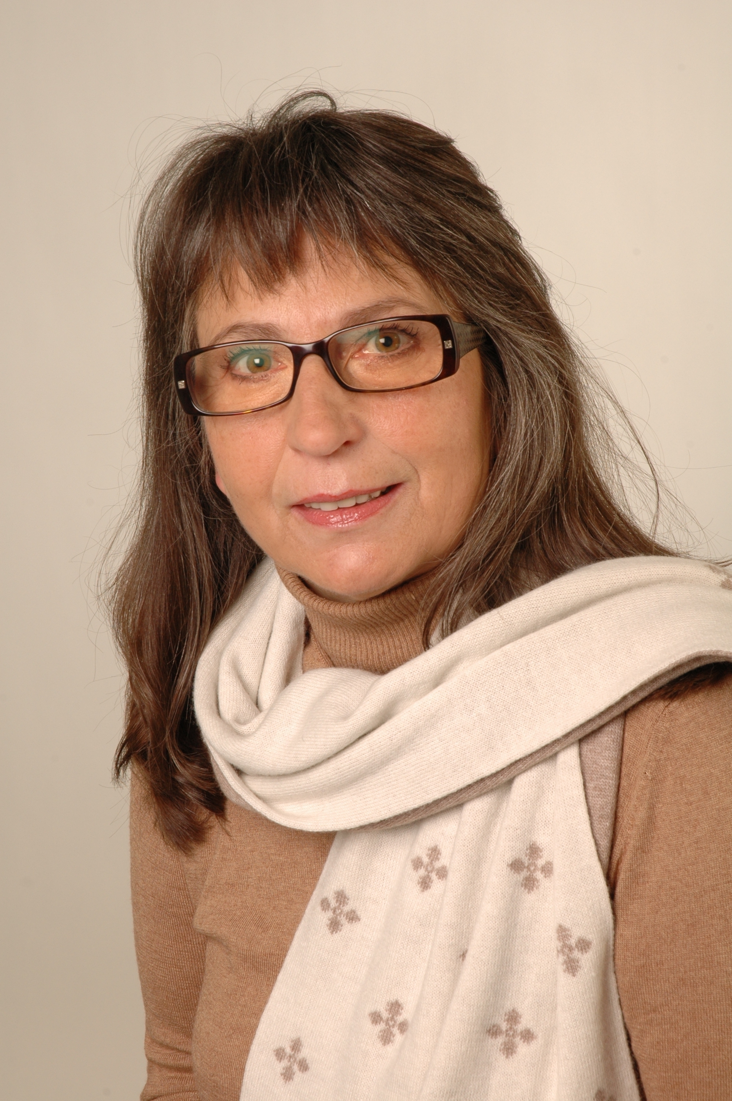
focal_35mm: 93
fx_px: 2842
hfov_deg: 14.7
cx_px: 366
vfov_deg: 21.9
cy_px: 550
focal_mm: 62
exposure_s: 1/125
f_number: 11
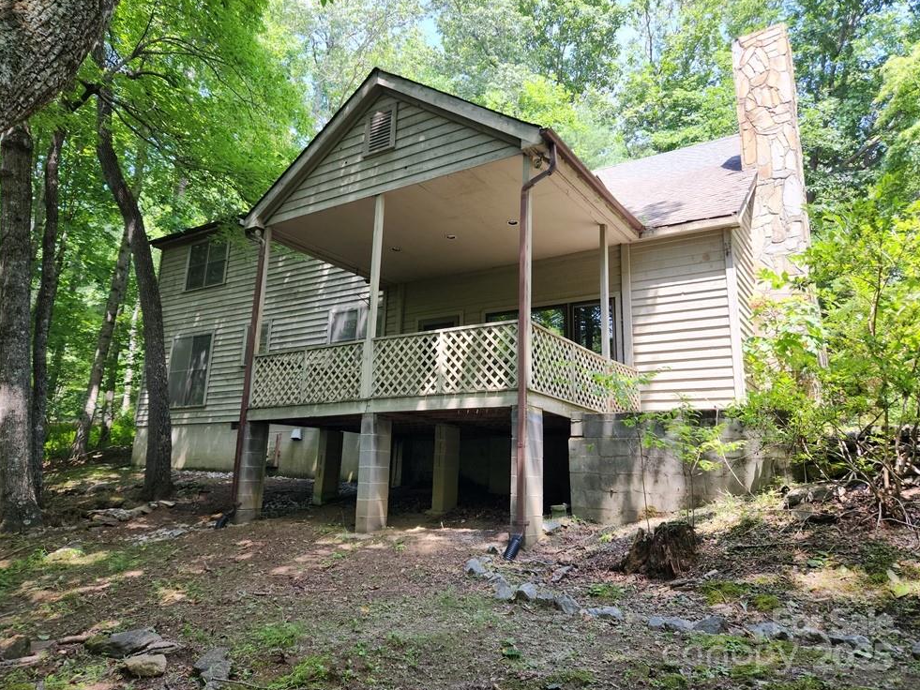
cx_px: 447
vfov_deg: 56.8
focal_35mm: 24
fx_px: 638
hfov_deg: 71.6
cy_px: 336
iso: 20
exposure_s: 1/125
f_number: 1.8
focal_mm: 5.4
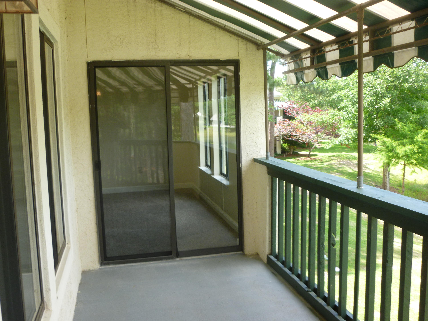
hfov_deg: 54.0
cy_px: 160
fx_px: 420
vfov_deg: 41.8
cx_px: 214
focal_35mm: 34
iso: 100
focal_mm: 6.1
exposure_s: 1/80
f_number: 3.6
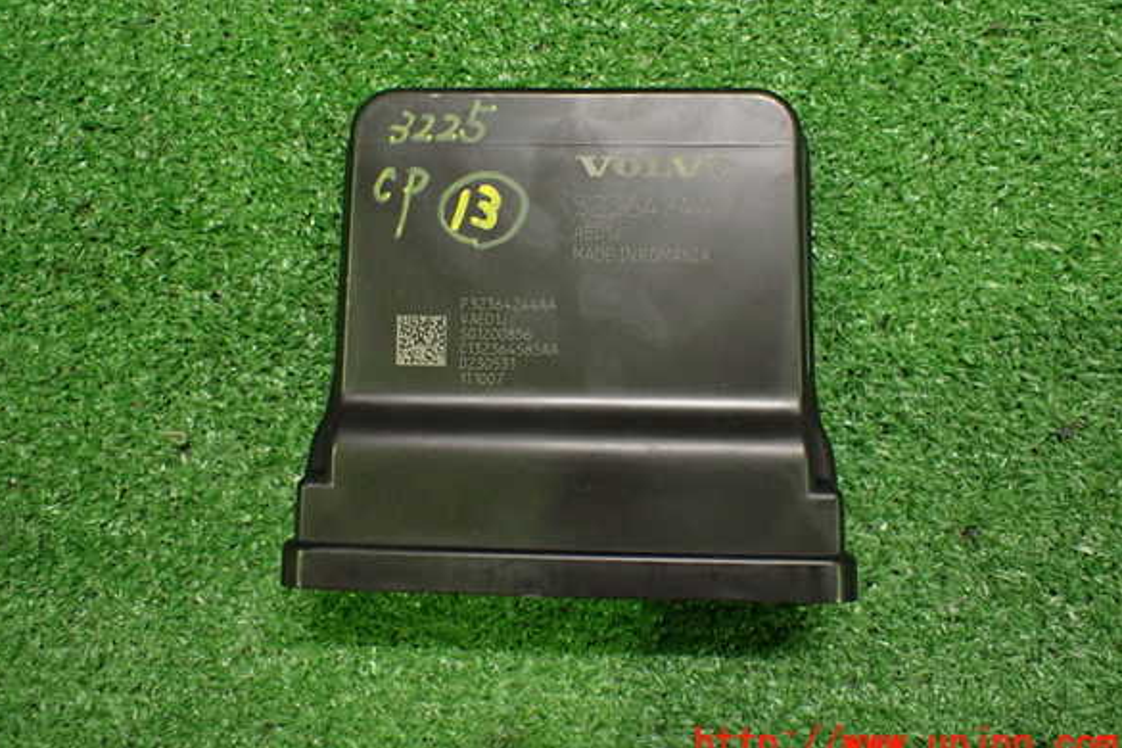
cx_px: 552
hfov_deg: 58.7
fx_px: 997
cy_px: 338
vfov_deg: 41.1
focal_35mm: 32
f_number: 2.3
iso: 800
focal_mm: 5.4
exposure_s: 1/60
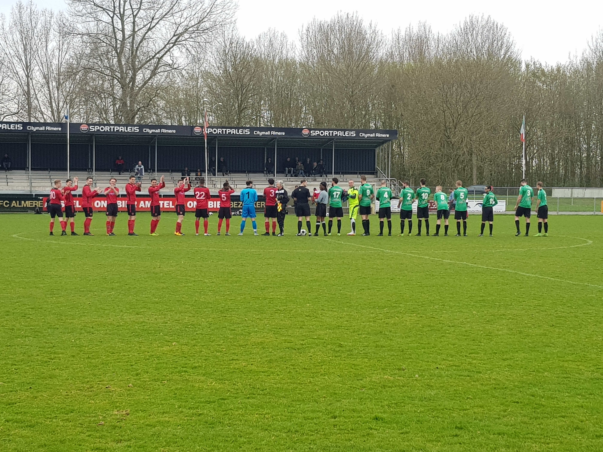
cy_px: 226
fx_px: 453
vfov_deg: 53.1
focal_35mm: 26
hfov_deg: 67.3
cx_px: 302
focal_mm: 4.2
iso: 40
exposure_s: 1/626
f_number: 1.7
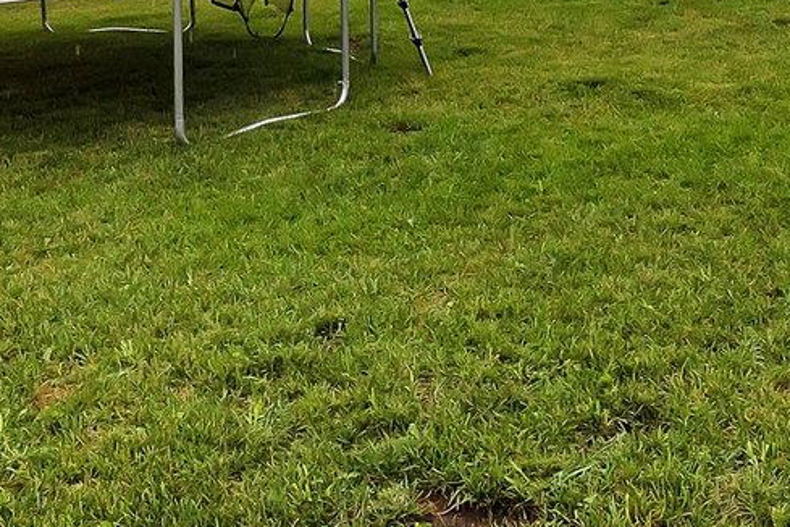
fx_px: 1163
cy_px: -52
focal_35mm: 53
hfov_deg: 37.2
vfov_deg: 23.9
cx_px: 504
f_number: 11
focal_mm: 16
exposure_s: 1/500
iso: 800
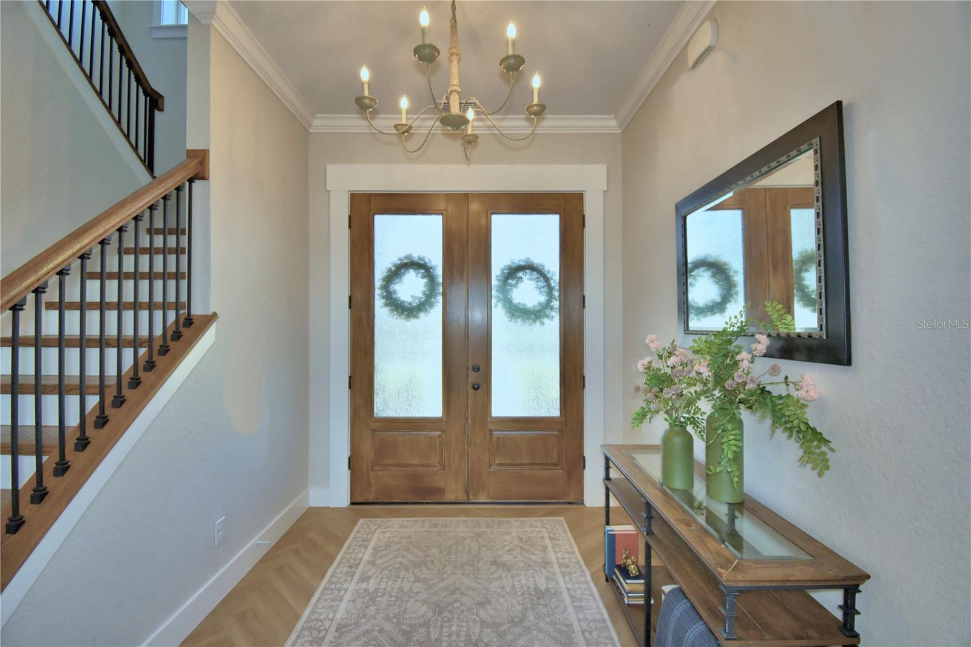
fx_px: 404
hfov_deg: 100.4
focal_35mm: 15
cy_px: 324
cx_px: 486
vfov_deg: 77.3
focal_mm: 10
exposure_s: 1/125
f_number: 4.5
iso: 100
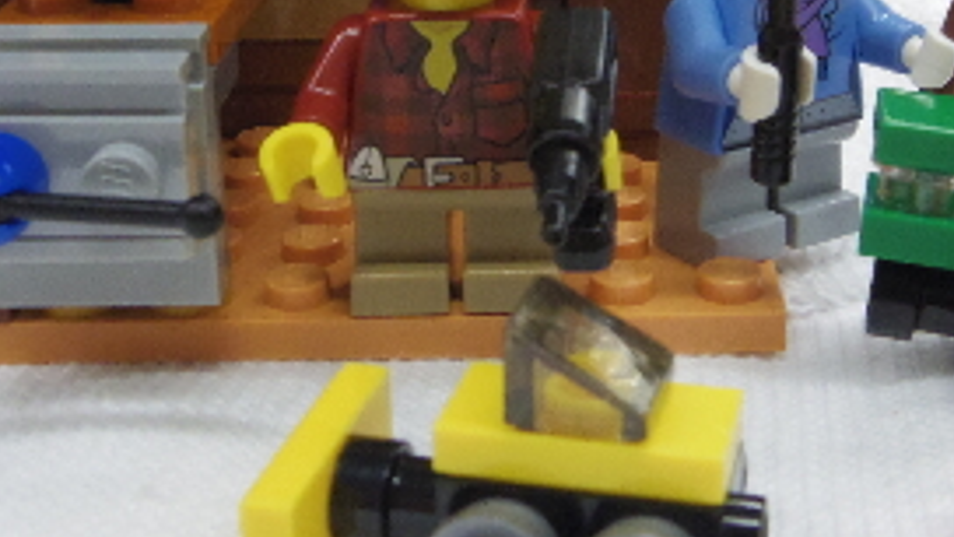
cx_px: 589
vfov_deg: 18.2
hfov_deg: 32.2
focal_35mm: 65
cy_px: 46
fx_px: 1644
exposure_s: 1/50
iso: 800
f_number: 4.5
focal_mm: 5
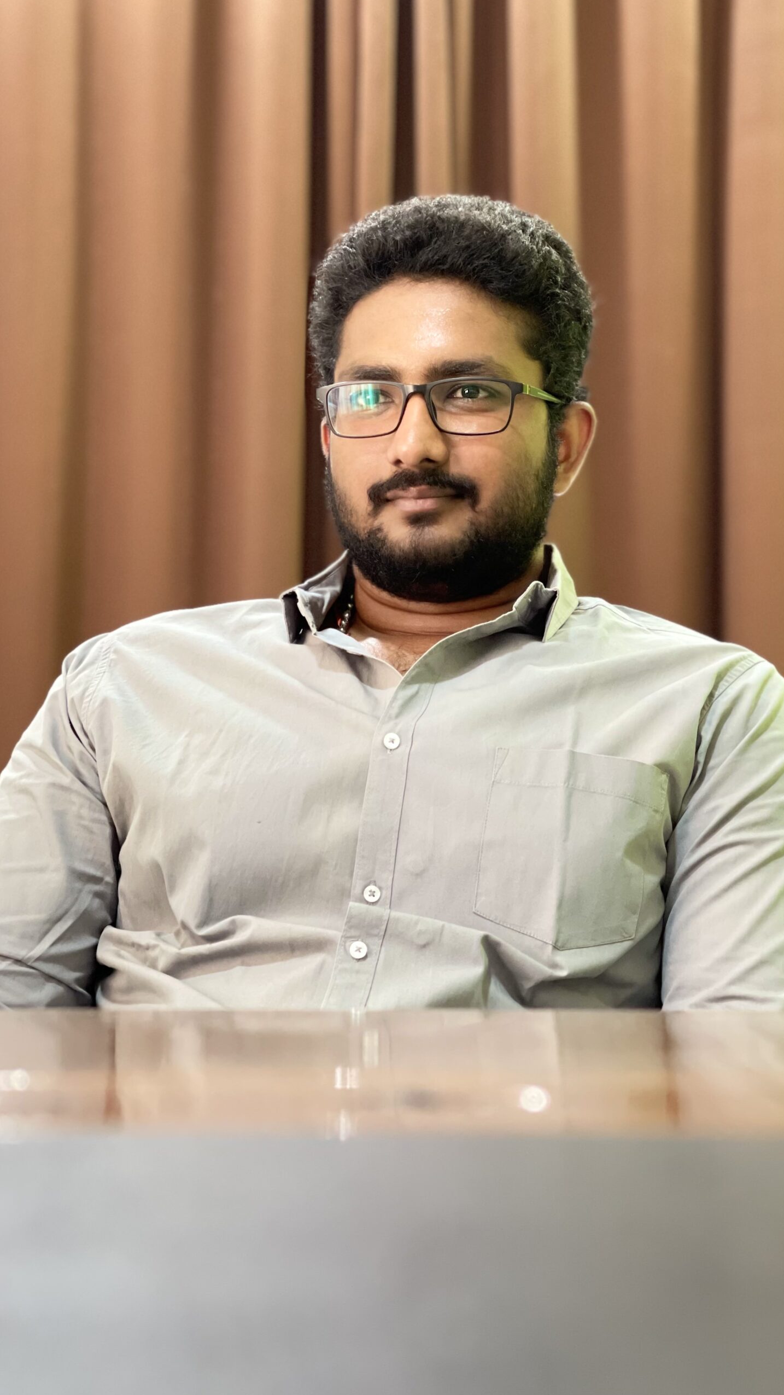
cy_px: 697
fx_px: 2588
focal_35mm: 70
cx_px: 437
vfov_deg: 30.2
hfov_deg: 17.2
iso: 400
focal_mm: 7.5
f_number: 2.2
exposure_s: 1/25
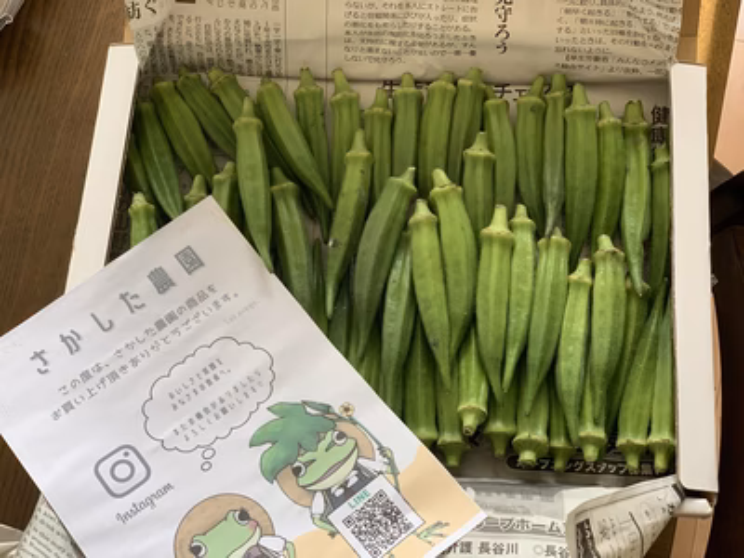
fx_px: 1118
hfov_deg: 36.8
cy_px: 279
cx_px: 372
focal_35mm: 52
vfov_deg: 28.0
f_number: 2.4
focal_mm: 6
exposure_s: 1/107
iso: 125
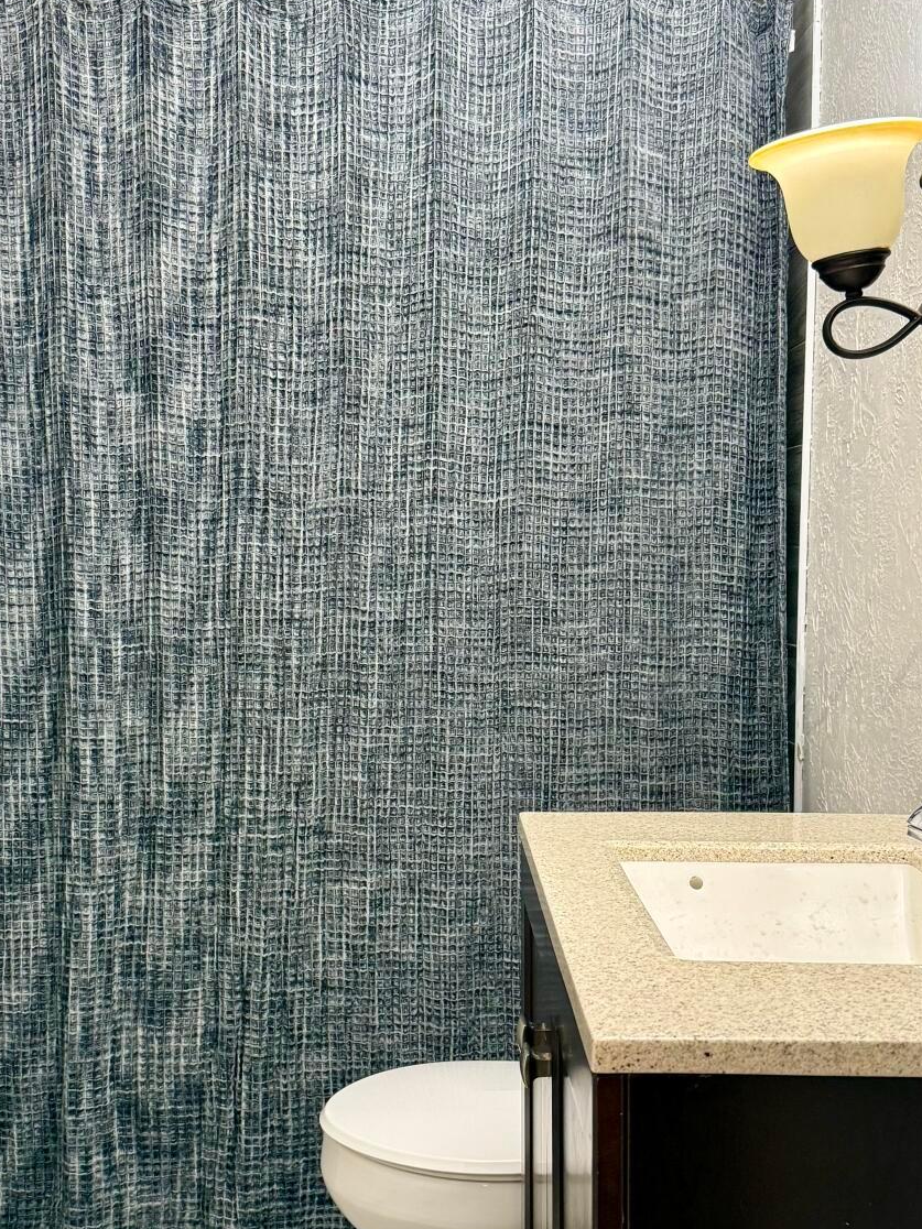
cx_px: 412
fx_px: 1527
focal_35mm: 43
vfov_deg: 43.8
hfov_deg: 33.6
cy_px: 683
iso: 320
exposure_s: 1/60
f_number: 1.78
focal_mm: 6.76
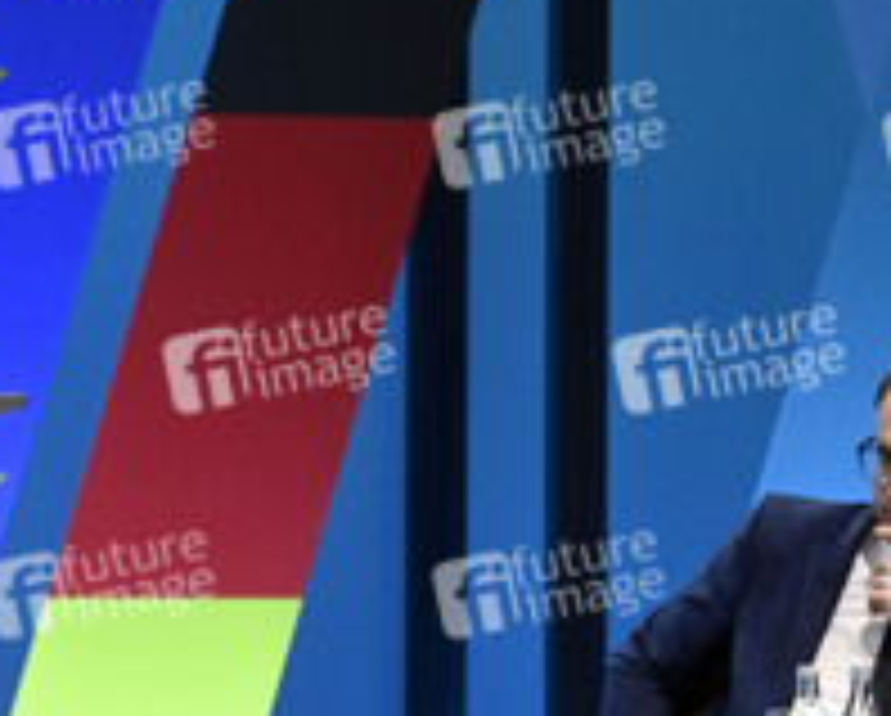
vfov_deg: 3.0
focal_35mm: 512
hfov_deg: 3.8
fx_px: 13522
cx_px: 160
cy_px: 248
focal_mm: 240
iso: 8000
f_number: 5.6
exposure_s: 1/500
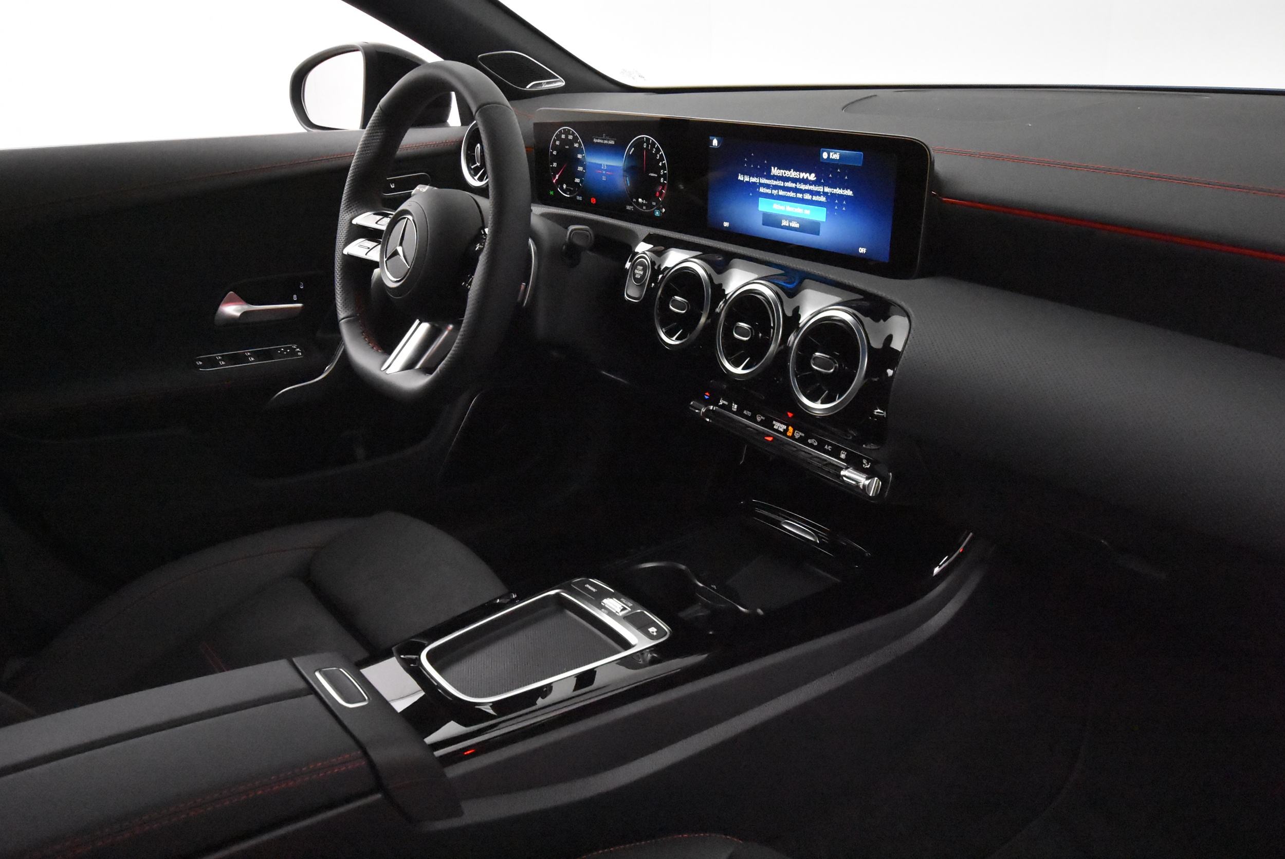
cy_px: 430
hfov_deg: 61.9
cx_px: 642
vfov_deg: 43.7
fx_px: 1072
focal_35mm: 30
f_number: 5.6
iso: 12800
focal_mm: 20
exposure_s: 1/60
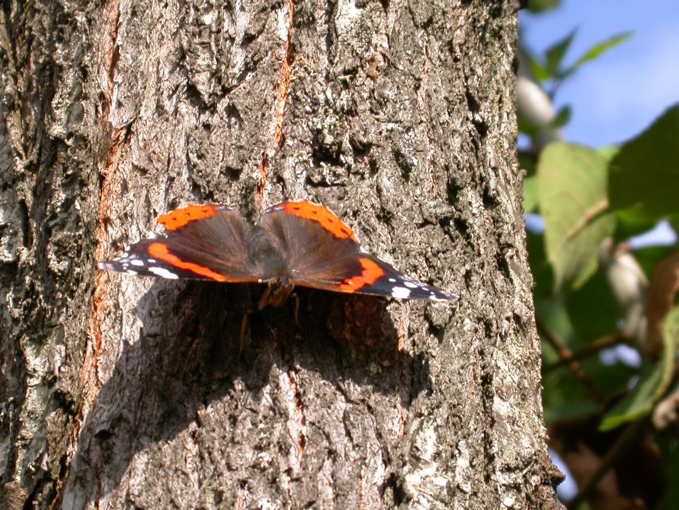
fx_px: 3453
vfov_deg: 8.4
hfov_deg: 11.2
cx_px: 300
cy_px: 282
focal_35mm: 176
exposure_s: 1/153
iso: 100
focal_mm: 31.7
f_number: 7.2
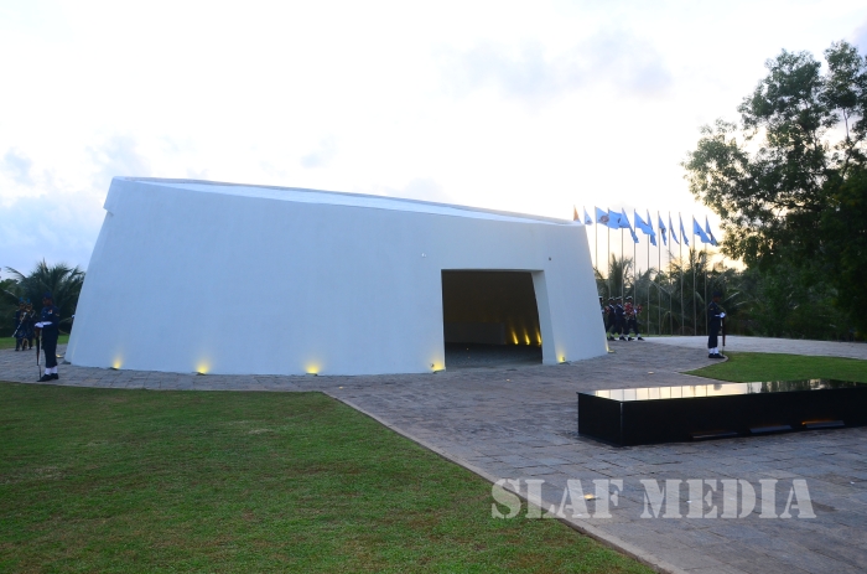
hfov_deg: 62.1
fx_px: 721
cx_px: 434
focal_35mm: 30
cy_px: 287
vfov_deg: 43.4
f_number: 8
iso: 400
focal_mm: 20
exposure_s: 1/80
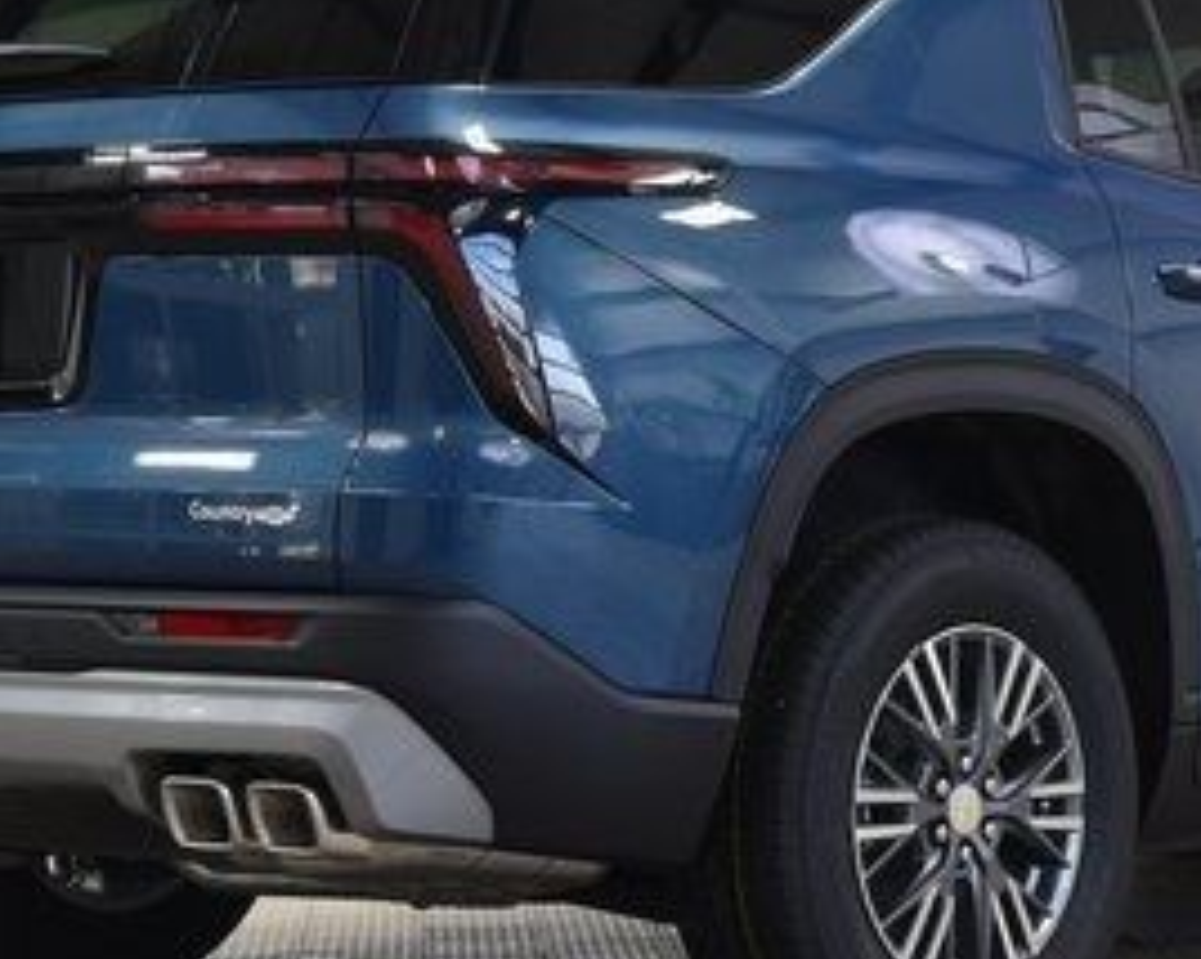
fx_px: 4546
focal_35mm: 128
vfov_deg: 12.0
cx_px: 856
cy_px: 415
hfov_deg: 15.0
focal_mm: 38
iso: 500
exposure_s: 1/15
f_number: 6.3
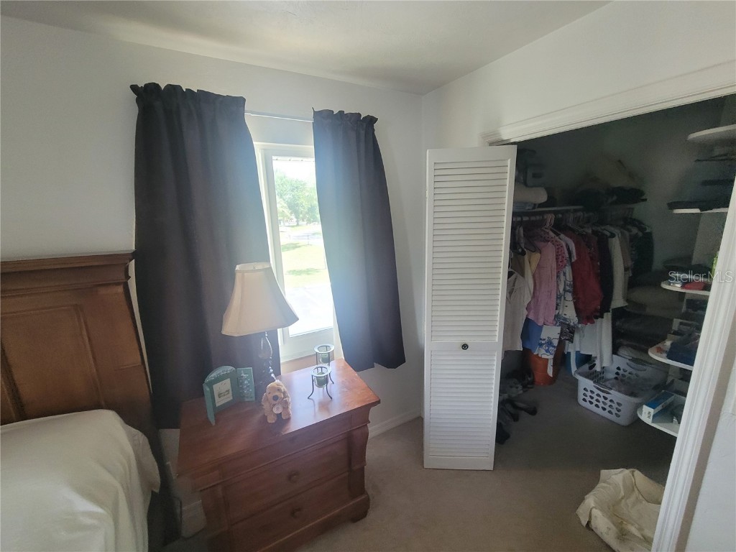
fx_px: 276
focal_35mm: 13
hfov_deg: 106.2
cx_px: 368
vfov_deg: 89.9
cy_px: 276
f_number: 2.2
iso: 320
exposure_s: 1/60
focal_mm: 2.2
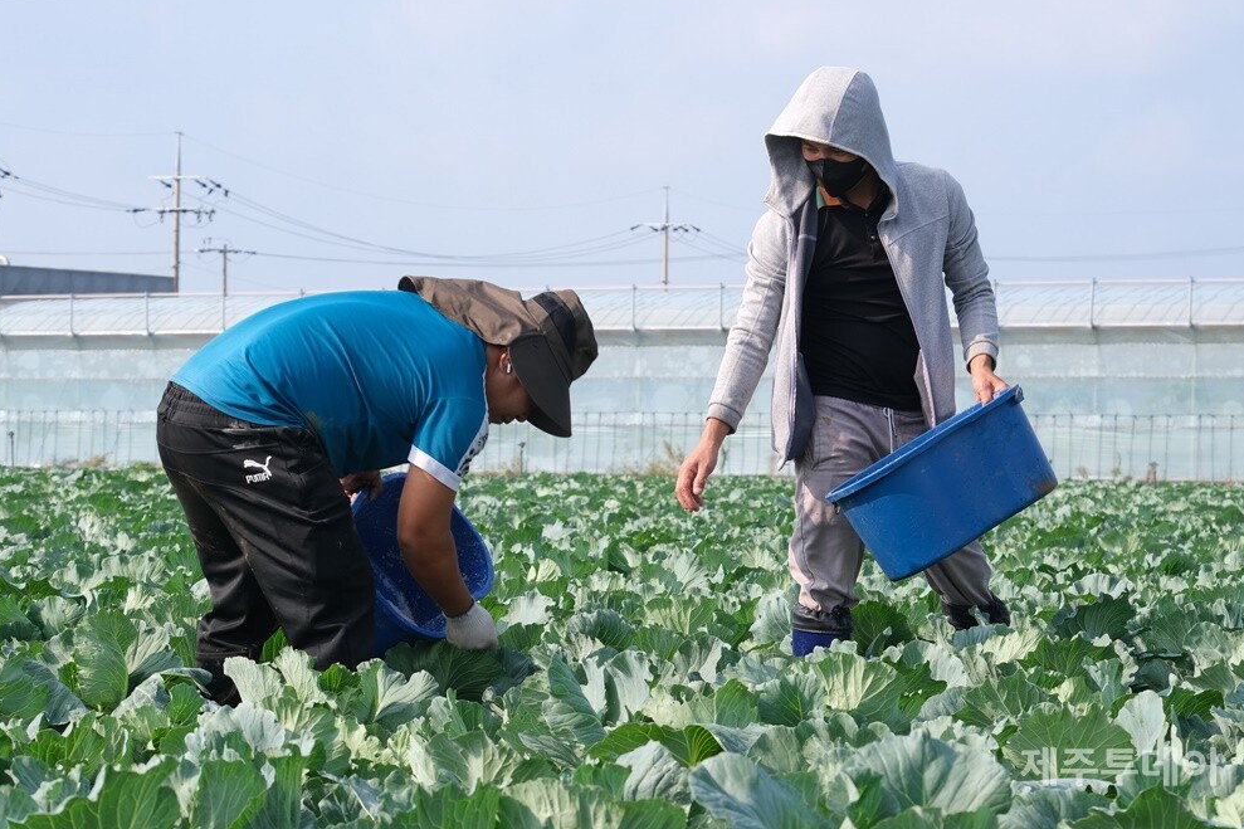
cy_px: 413
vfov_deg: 15.5
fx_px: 3040
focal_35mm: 88
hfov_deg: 23.1
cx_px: 624
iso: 160
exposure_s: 1/220
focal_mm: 57.8
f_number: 7.1
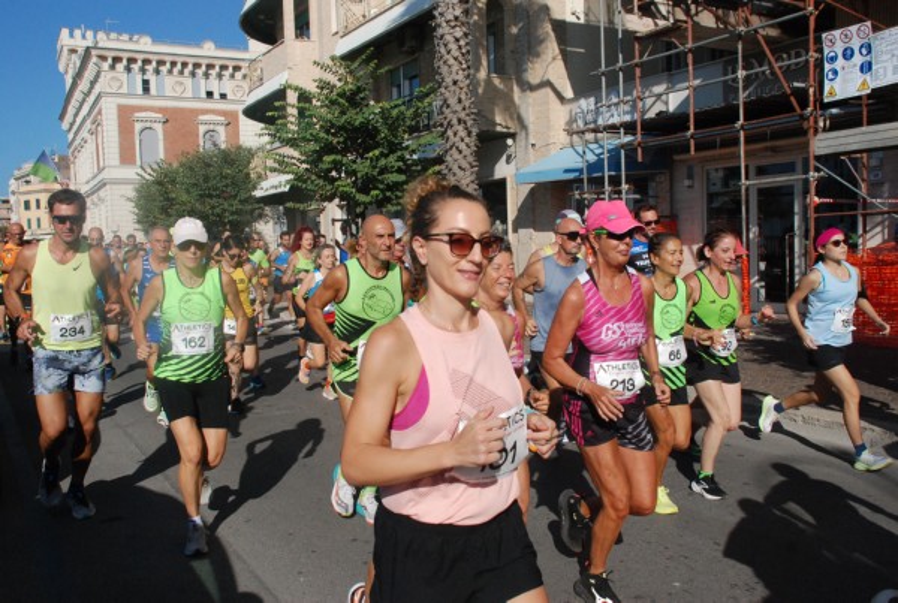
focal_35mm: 33
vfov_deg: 40.2
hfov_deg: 57.1
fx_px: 825
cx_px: 449
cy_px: 302
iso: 1000
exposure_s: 1/2000
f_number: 9
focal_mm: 22
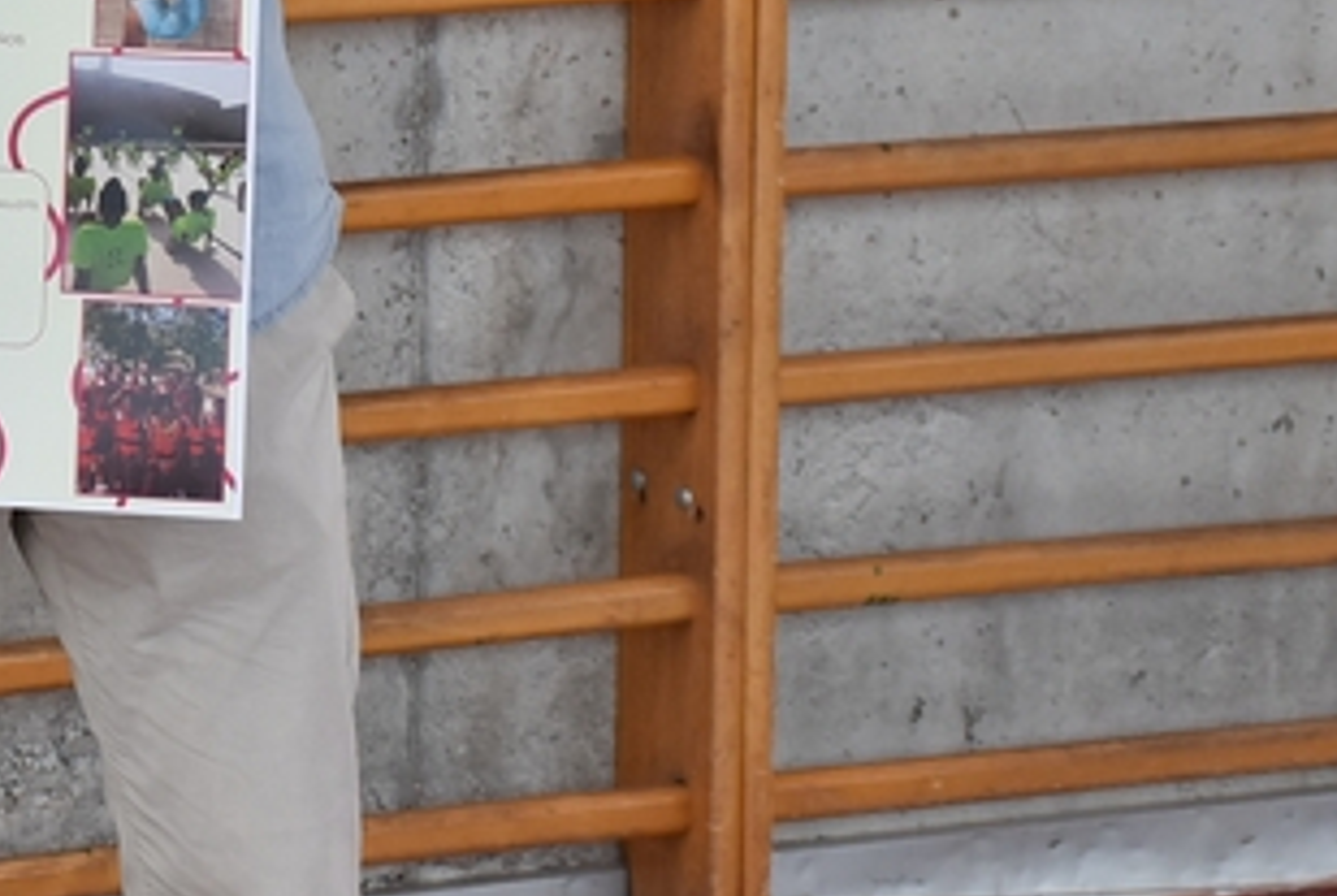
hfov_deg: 10.2
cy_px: -164
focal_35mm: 196
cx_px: -476
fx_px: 7306
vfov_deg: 7.0
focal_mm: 45
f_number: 6.3
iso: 400
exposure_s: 1/125
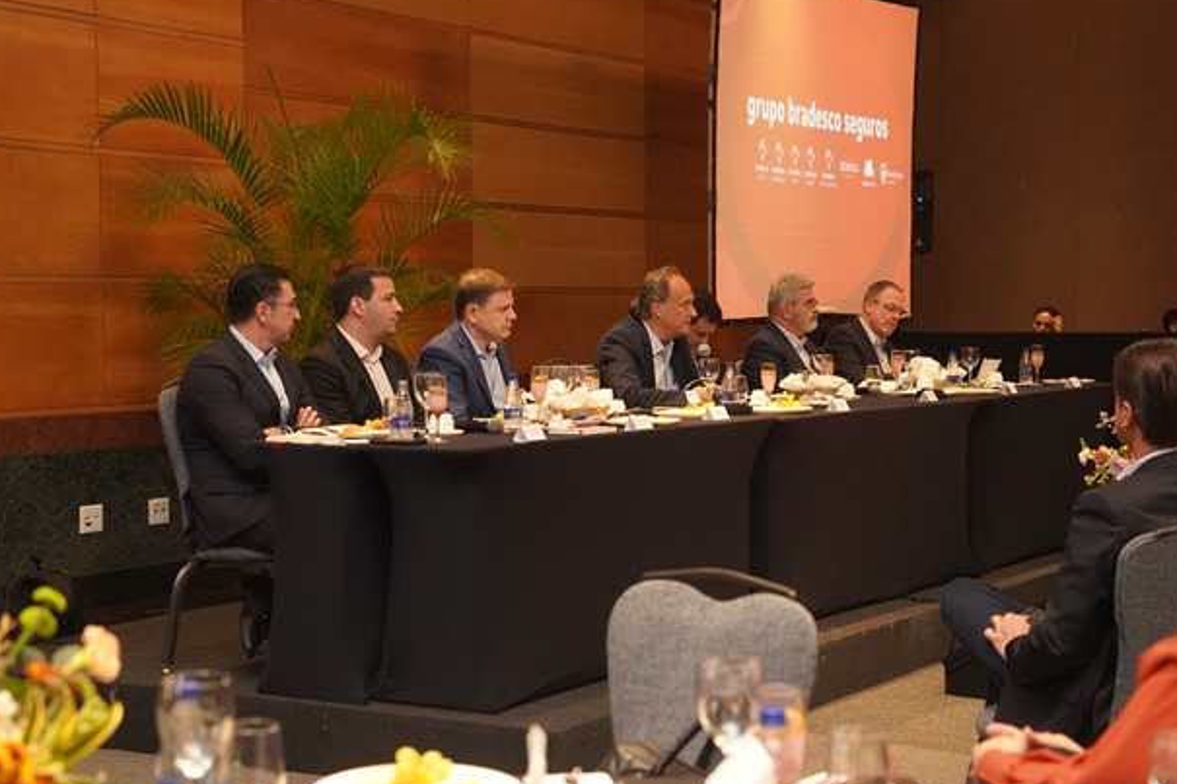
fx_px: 2026
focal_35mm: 62
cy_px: 364
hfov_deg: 32.4
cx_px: 611
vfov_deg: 21.9
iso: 6400
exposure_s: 1/160
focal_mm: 50
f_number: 4
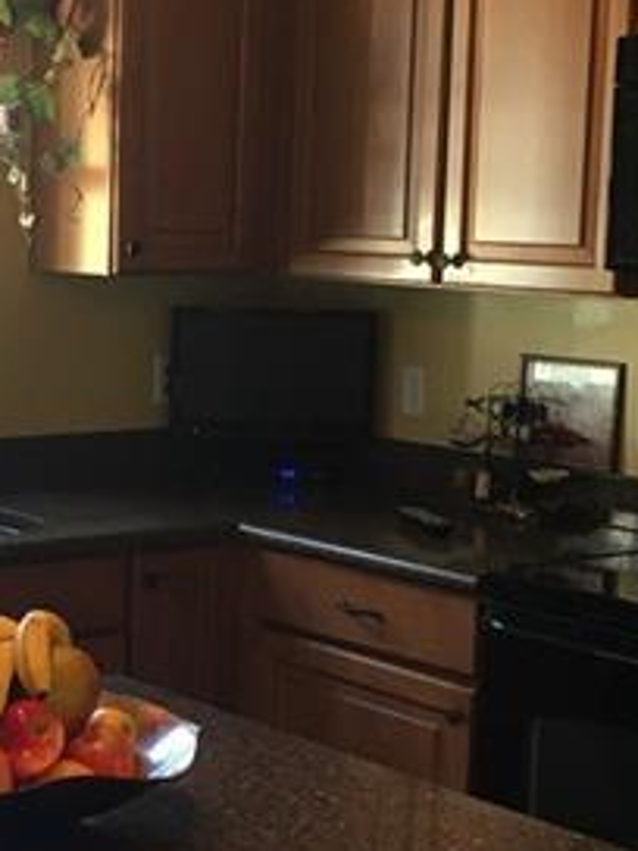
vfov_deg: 23.8
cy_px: 488
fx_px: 2015
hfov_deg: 17.9
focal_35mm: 82
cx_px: 169
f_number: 2.2
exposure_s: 1/30
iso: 80
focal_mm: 4.15
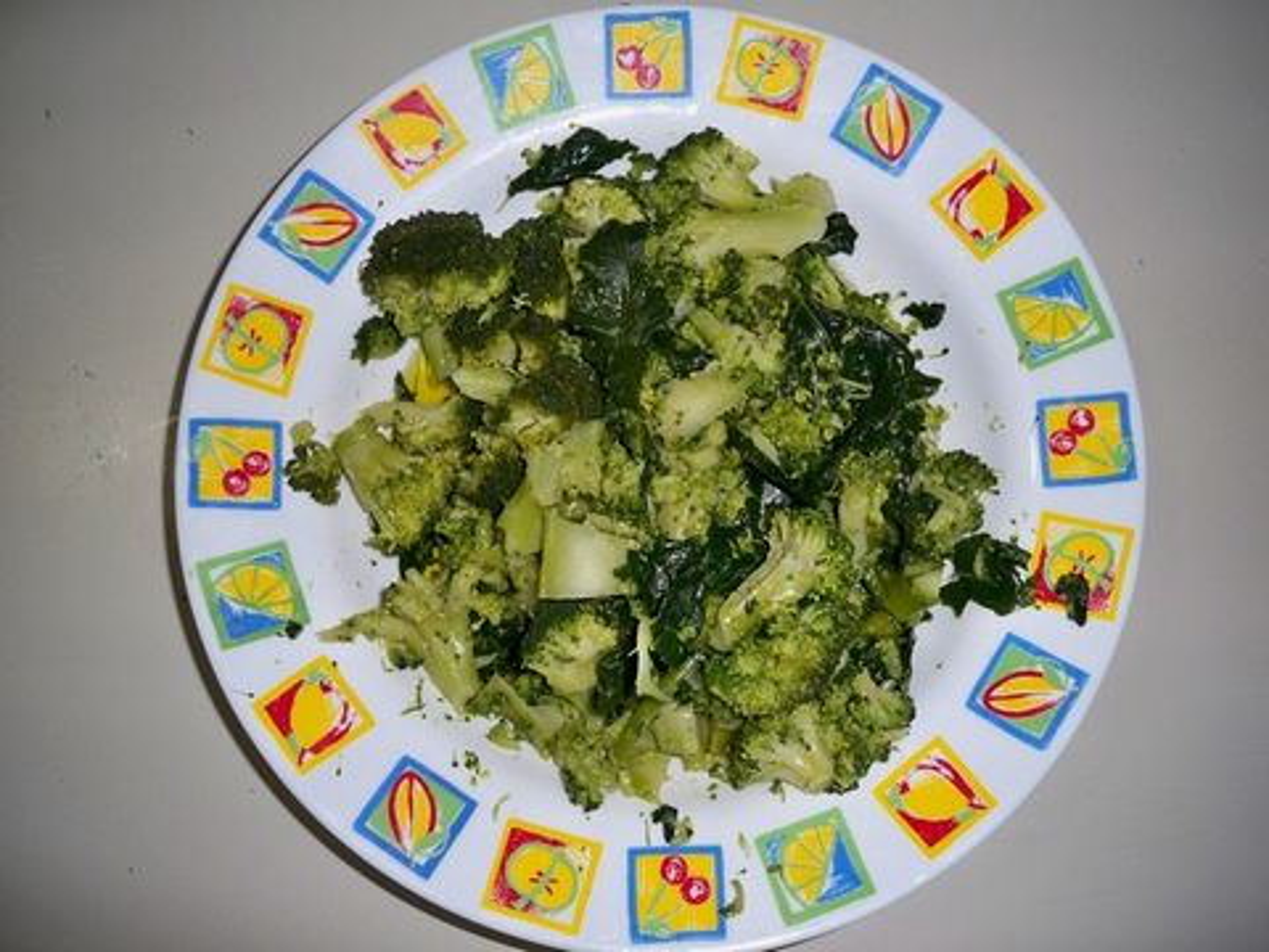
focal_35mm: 35
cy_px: 476
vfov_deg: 40.7
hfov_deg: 52.6
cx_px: 634
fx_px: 1283
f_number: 3.1
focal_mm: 6.3
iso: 200
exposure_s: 1/60
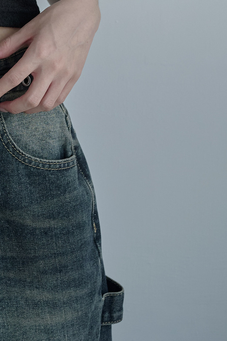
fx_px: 1410
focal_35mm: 149
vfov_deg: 13.5
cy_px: -50
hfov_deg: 9.0
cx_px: -84
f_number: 4.5
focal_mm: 50
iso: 1250
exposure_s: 1/125
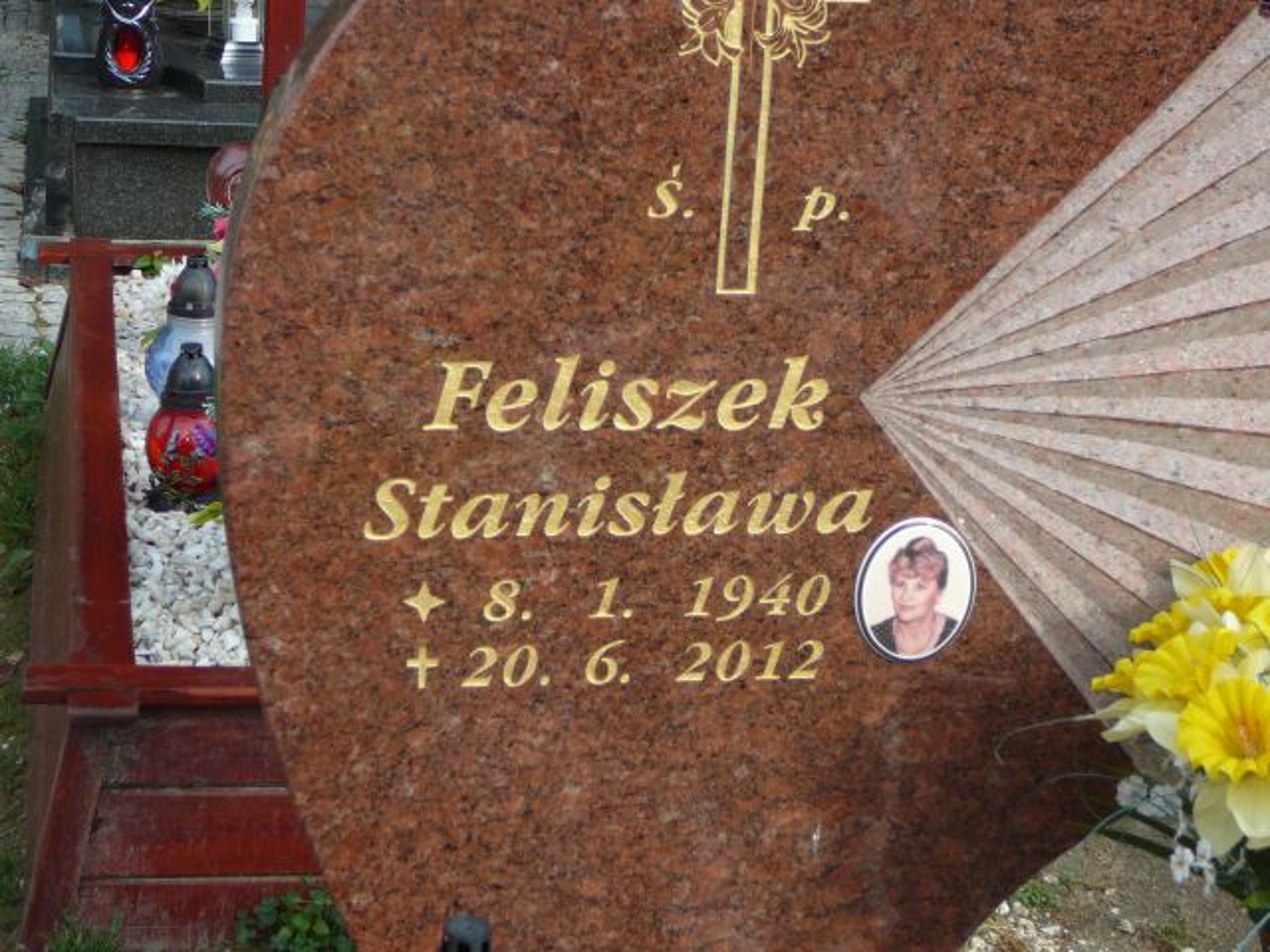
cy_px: 476
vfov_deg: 19.1
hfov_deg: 25.3
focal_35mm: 77
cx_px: 635
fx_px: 2825
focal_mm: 11.5
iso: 80
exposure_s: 1/200
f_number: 3.7
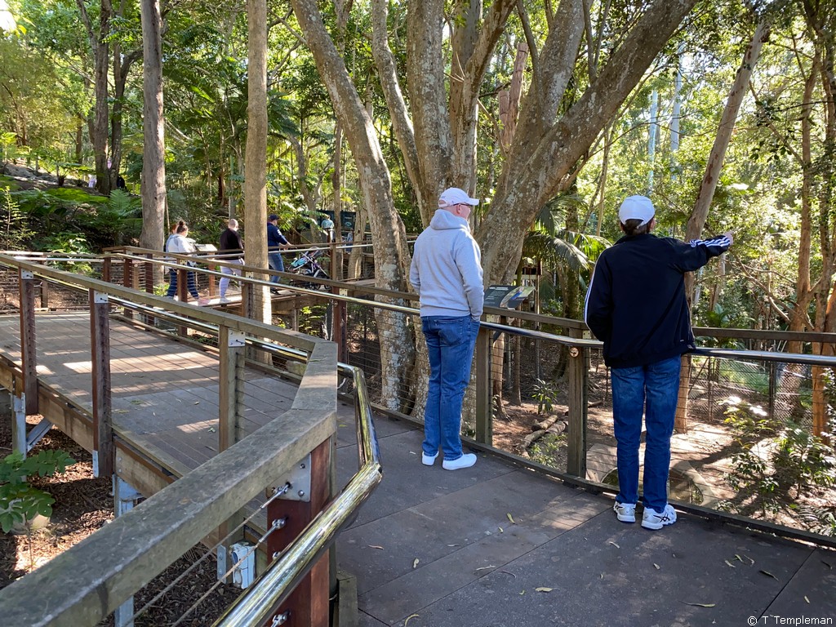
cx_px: 418
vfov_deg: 53.1
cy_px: 314
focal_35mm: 26
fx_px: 628
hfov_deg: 67.3
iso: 125
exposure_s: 1/90
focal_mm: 4.25
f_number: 1.8
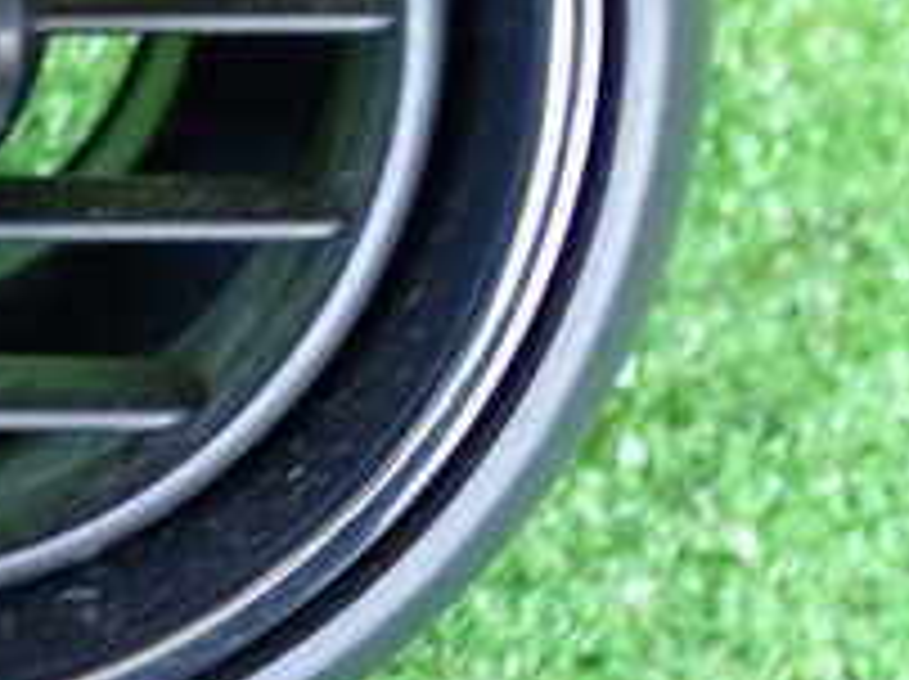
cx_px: -162
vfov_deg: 13.6
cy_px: -5
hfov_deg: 17.6
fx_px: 2806
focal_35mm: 107
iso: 400
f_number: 2.5
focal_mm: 6.37
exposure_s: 1/40
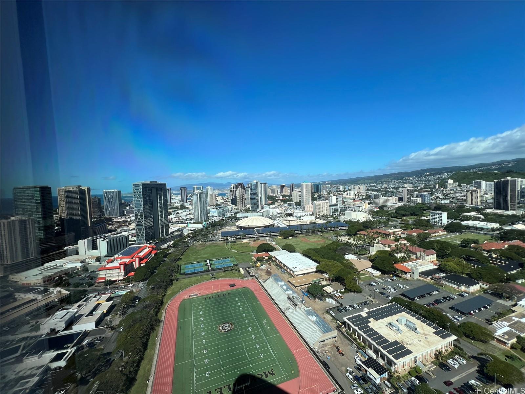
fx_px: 197
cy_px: 197
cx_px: 262
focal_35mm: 13
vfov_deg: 89.9
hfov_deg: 106.2
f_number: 1.8
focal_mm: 1.57
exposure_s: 1/592
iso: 32
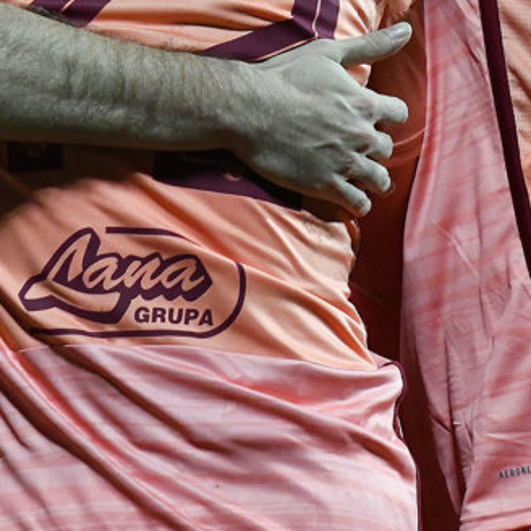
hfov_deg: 3.5
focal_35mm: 497
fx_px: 8625
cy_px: 48
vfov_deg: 3.5
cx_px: 96
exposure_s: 1/1600
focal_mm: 160
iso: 4000
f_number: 4
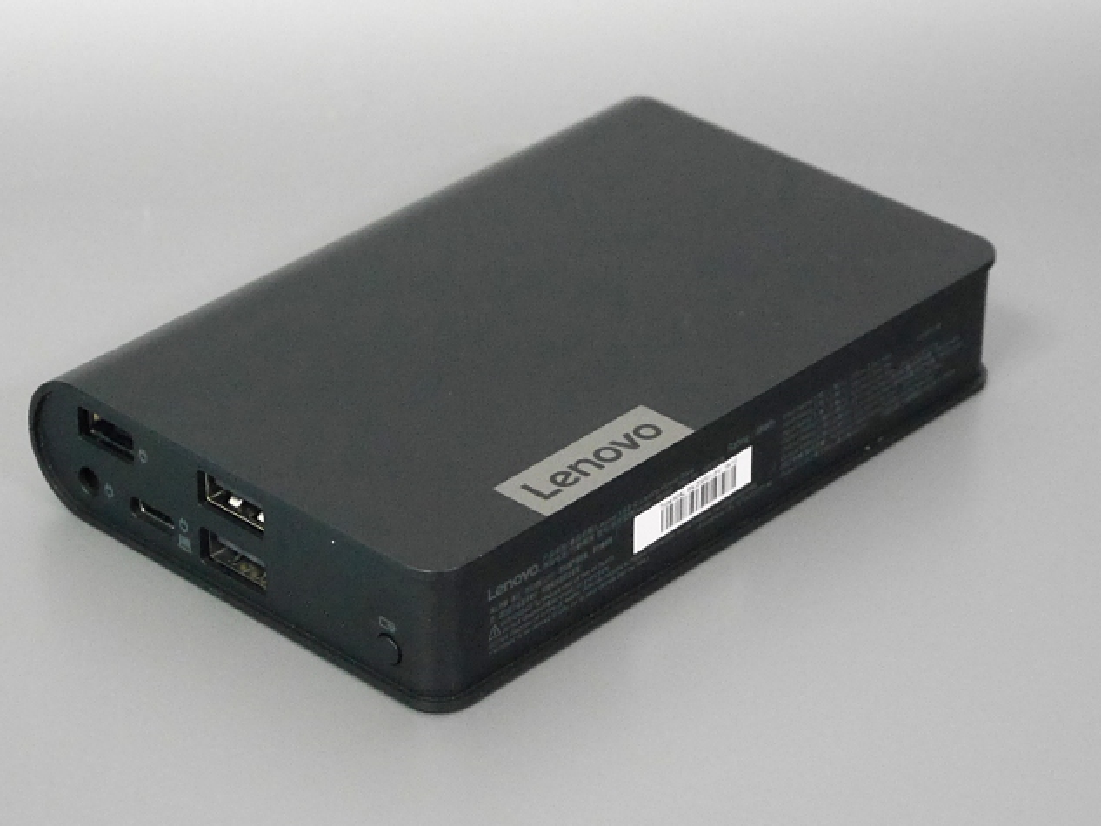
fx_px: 3054
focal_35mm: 96
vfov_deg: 15.4
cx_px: 529
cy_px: 396
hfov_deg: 20.4
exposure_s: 1/60
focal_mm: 38
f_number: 5.6
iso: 3200
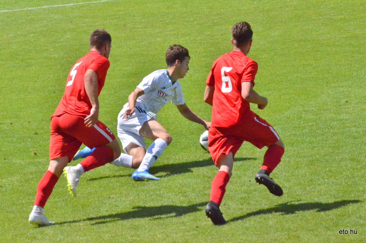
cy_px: 122
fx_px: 2968
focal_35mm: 292
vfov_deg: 4.7
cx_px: 183
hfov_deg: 7.1
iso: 6400
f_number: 14
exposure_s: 1/8000
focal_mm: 195
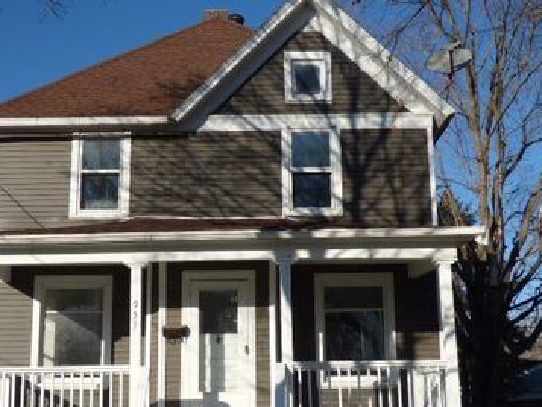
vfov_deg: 29.6
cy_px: 253
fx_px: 767
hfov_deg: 38.8
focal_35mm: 49
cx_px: 225
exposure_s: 1/1300
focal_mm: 6.18
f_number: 3.4
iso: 100
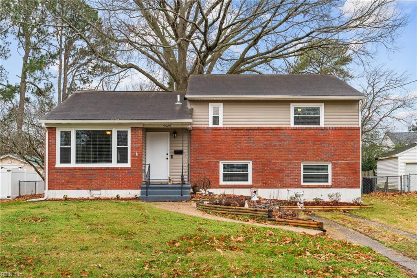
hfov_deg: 54.4
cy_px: 139
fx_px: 405
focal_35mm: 35
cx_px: 208
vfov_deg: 37.8
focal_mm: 35
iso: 400
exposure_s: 1/80
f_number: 8
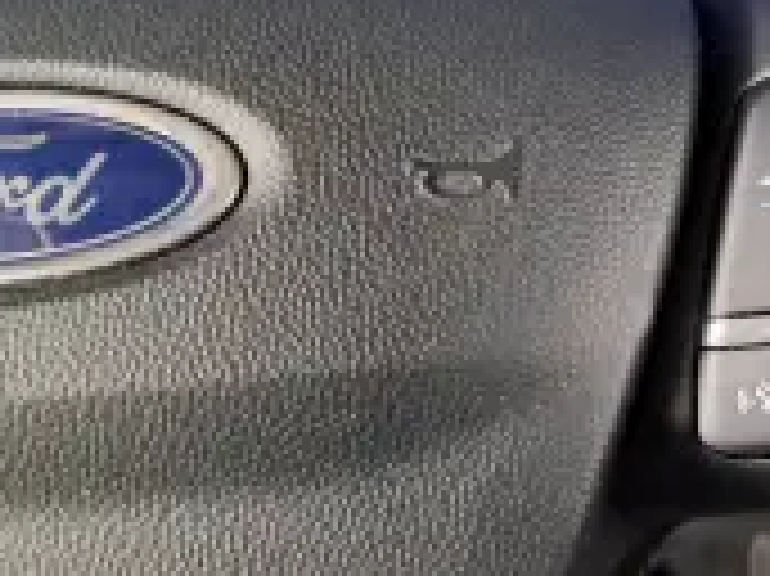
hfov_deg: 32.1
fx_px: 1267
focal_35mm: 57
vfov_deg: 25.5
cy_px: 212
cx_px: 698
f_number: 1.8
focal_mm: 4
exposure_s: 1/20
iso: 1250
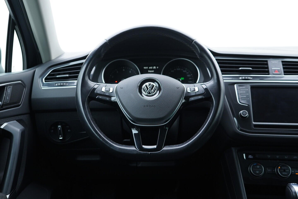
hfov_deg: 53.1
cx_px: 149
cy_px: 100
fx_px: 298
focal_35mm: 36
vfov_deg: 36.9
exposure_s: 1/40
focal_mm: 24
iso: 250
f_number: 2.8
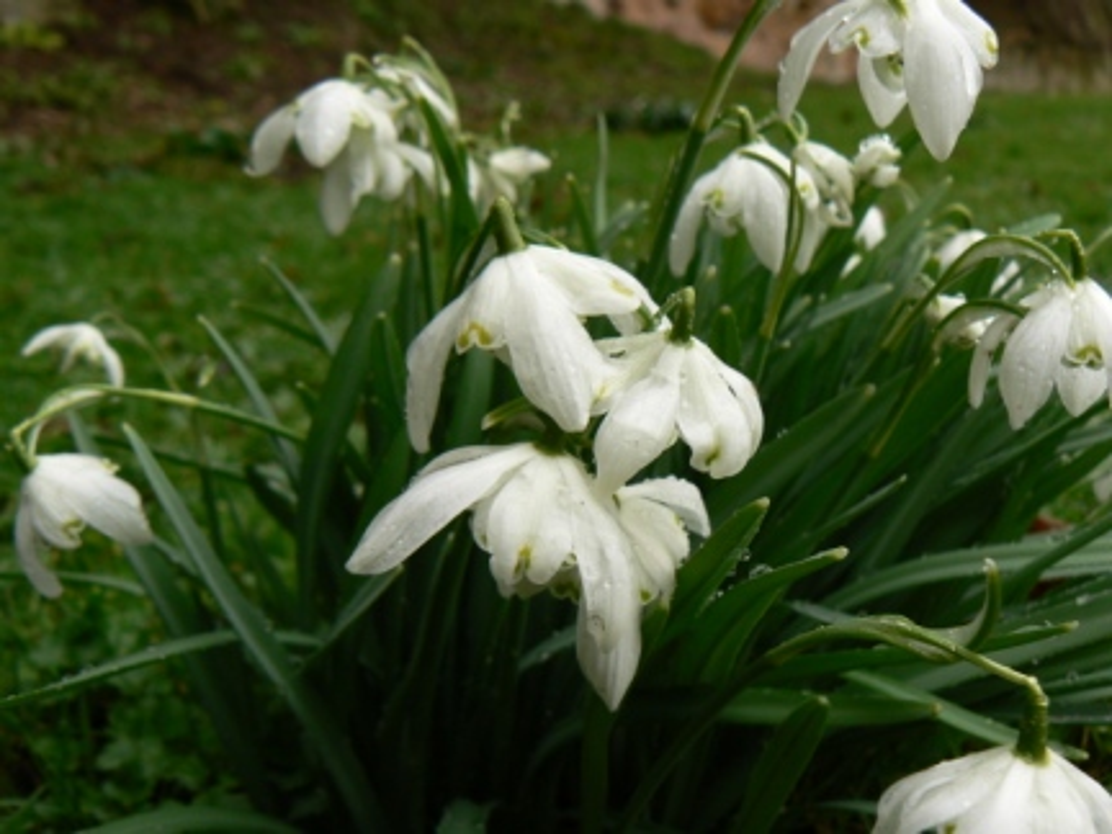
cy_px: 417
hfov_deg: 51.4
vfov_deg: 39.7
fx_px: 1156
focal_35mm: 36
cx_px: 556
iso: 80
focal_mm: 6
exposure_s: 1/100
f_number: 4
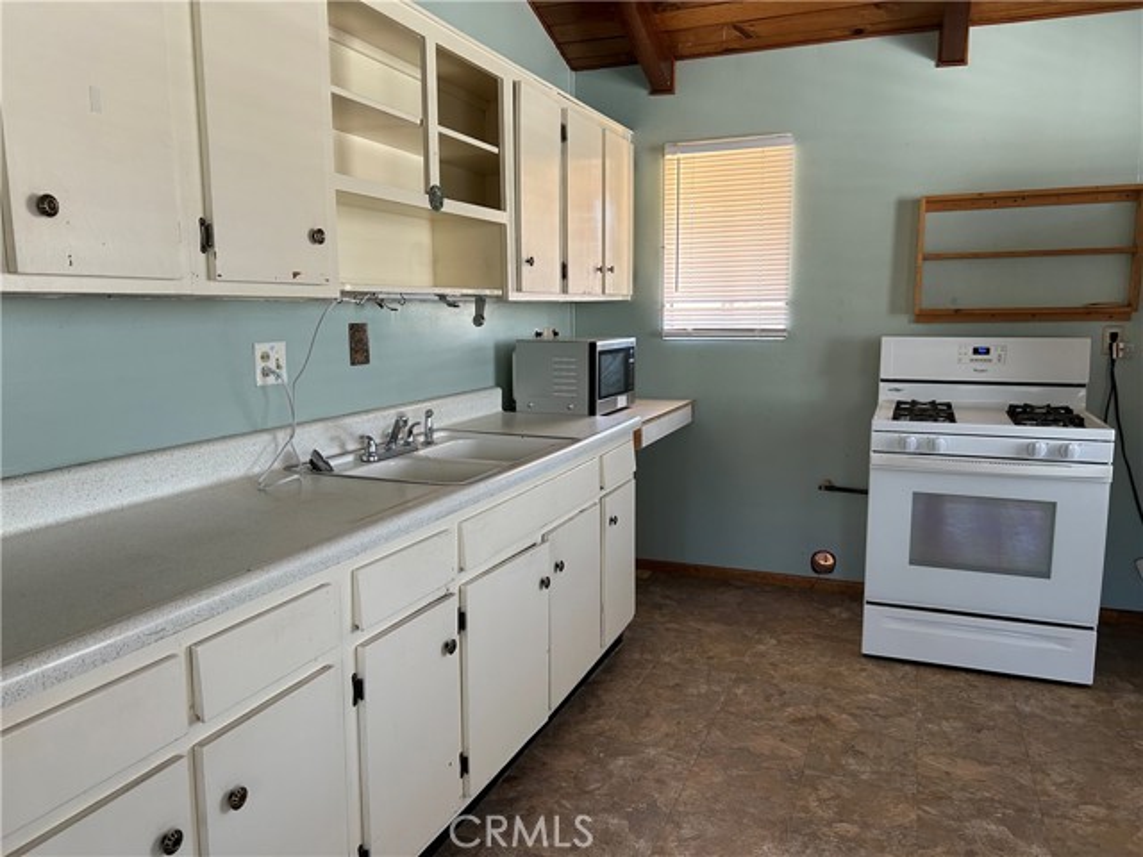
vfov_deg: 53.1
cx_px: 572
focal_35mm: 26
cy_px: 428
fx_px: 859
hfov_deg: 67.3
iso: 125
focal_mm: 5.7
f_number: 1.5
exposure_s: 1/112
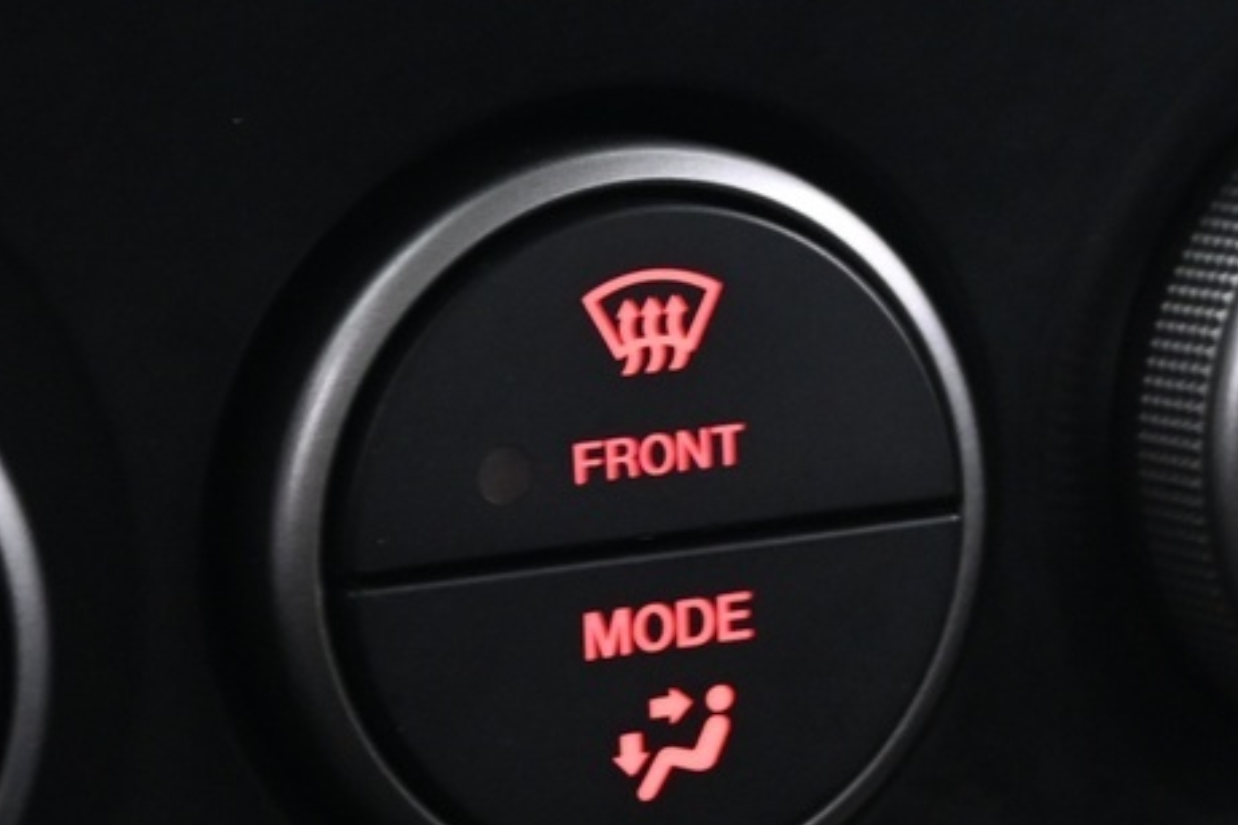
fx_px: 3987
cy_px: 683
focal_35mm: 116
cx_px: 650
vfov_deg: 11.8
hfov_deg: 17.6
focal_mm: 22
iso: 1600
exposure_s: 1/8
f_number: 4
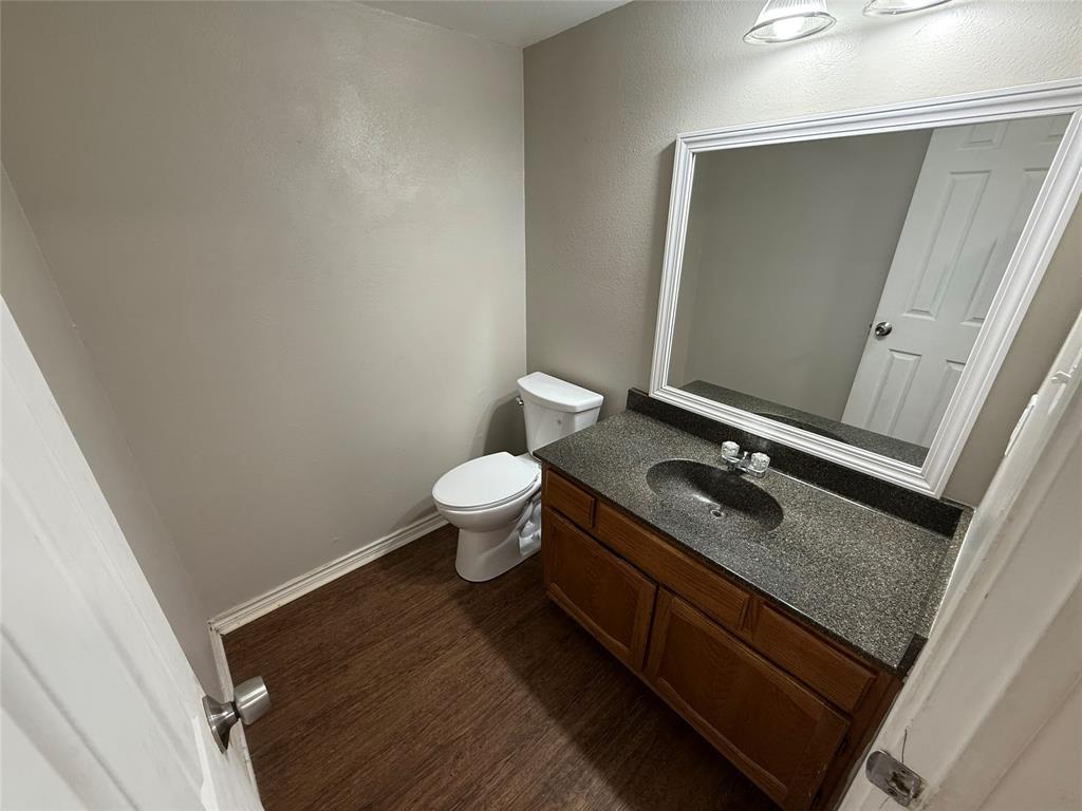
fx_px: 438
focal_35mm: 14
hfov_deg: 102.1
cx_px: 541
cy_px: 406
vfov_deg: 85.7
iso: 200
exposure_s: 1/60
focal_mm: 2.22
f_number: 2.2
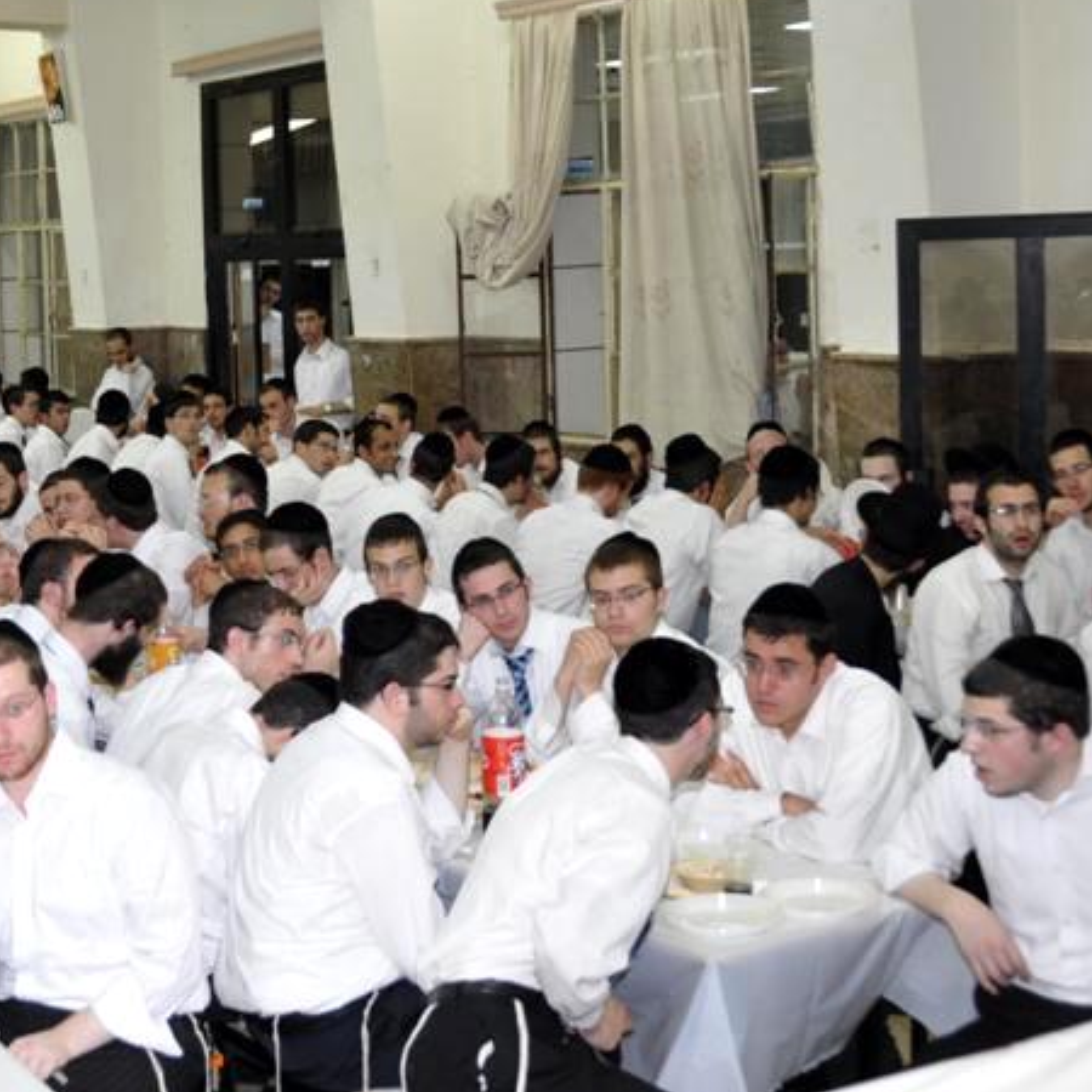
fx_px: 2070
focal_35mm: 58
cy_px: 325
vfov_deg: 29.3
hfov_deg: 28.8
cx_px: 204
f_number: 4
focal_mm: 20
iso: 720
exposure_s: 1/60
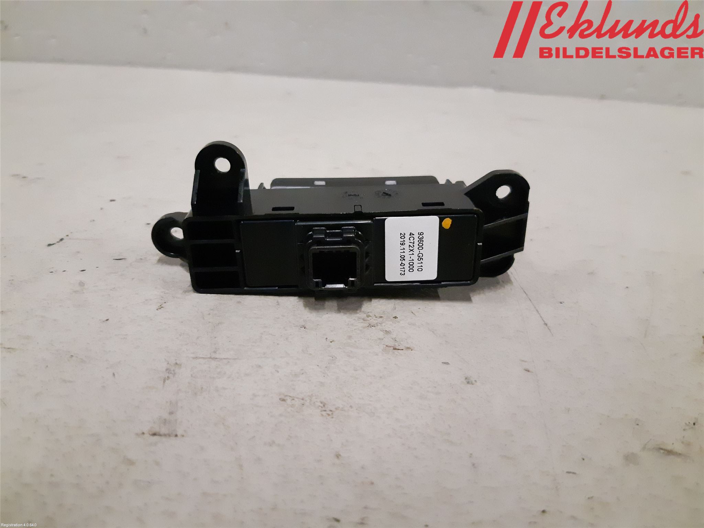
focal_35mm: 26
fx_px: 529
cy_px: 264
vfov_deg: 53.1
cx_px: 352
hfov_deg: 67.3
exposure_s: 1/219
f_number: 1.7
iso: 800
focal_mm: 3.93
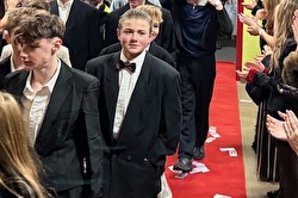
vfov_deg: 21.7
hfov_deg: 32.5
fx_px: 496
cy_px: -6
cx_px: 58
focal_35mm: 60
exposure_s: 1/50
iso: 640
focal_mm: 6.76
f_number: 1.78
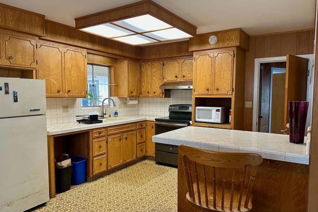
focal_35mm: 26
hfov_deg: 69.4
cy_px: 111
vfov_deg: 49.6
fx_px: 230
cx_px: 158
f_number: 1.78
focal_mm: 6.86
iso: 200
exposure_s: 1/120
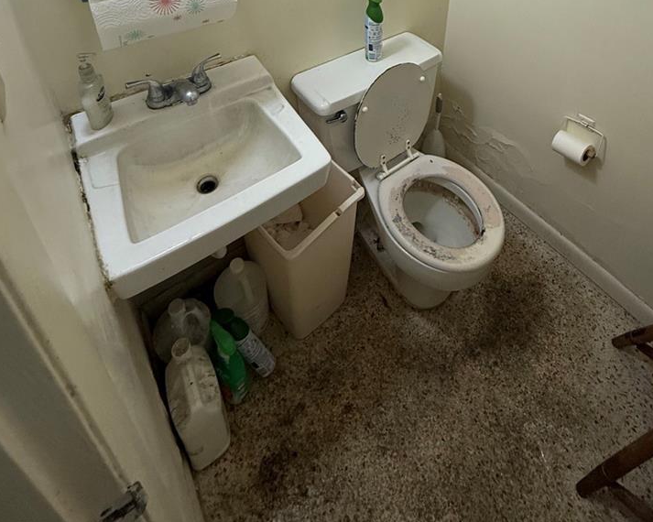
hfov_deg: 72.1
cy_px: 4
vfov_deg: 49.9
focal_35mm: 23
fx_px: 444
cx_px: 378
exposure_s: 1/60
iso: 250
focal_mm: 2.22
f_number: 2.2
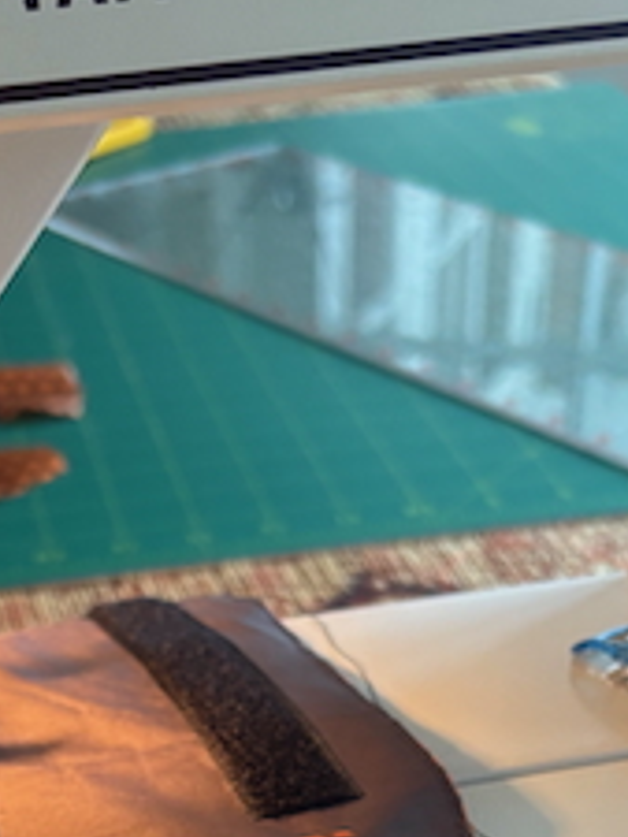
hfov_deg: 19.8
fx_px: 1788
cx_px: 186
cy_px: 1097
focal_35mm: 74
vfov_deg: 23.2
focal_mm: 5.96
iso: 320
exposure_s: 1/50
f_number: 1.6
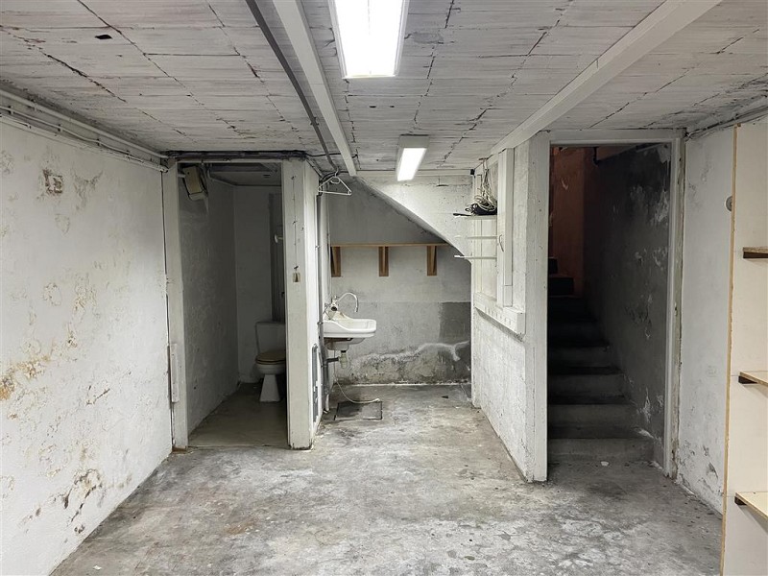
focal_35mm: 26
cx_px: 384
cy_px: 288
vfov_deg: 53.1
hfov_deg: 67.3
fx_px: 577
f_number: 1.6
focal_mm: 4.2
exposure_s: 1/50
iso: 160
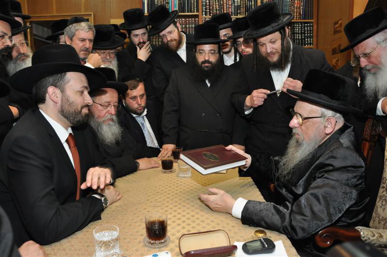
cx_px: 194
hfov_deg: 67.5
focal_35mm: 27
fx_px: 290
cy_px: 128
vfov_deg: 47.8
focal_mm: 18
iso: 800
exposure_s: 1/60
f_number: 5.6
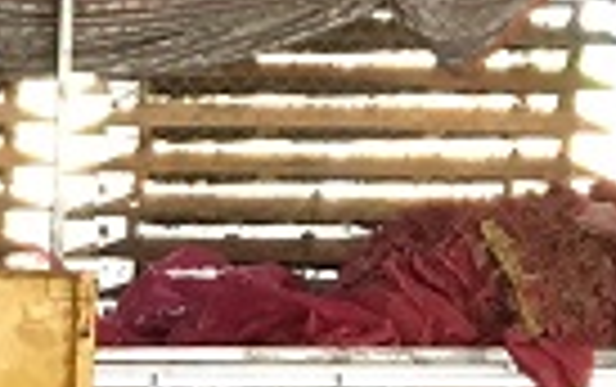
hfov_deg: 8.7
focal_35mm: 222
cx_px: -814
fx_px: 3732
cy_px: 778
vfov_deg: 5.8
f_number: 2.2
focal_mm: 4.15
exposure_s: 1/30
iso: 125
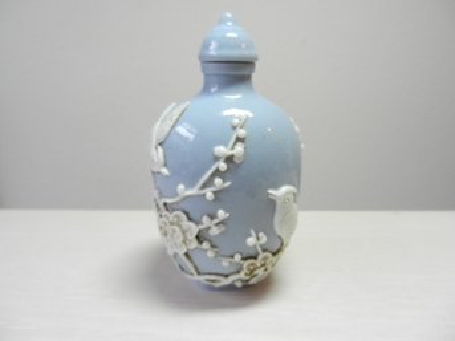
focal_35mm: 25
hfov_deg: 69.4
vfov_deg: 54.9
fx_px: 328
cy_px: 170
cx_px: 228
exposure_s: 1/125
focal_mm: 4.5
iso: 640
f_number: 3.5
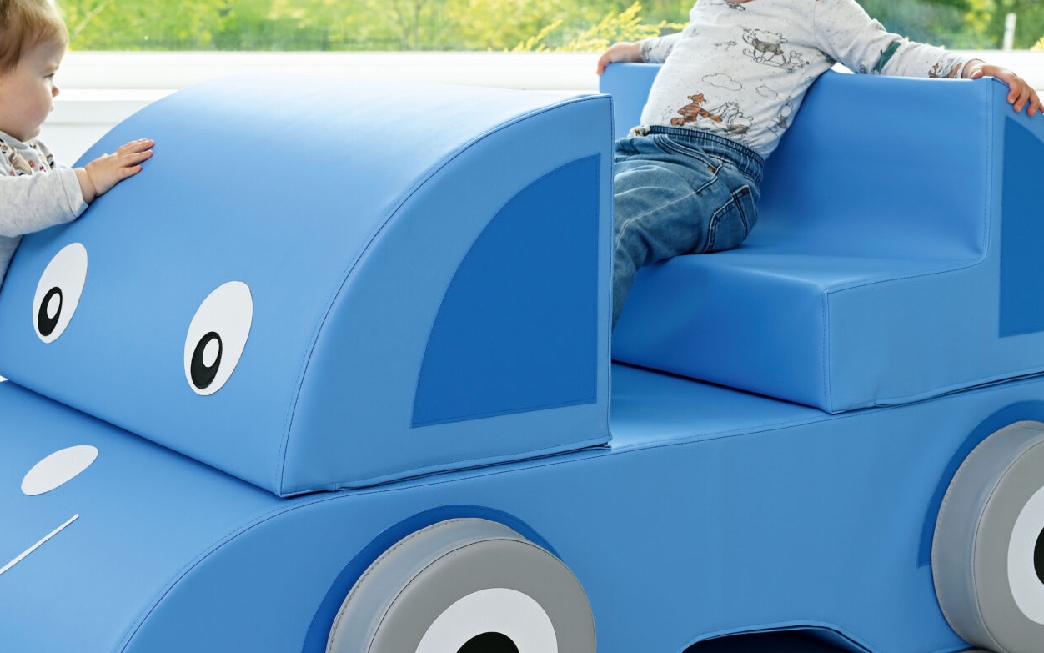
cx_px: 450
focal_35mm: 75
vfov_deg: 17.4
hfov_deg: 27.5
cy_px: 241
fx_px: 2134
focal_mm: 36
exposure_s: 1/100
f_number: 5.6
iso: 64
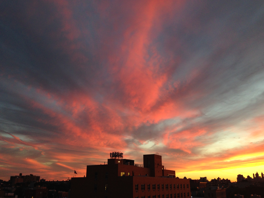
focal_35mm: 33
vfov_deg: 42.9
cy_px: 99
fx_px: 252
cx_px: 132
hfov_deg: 55.4
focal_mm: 4.12
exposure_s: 1/60
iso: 64
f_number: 2.4
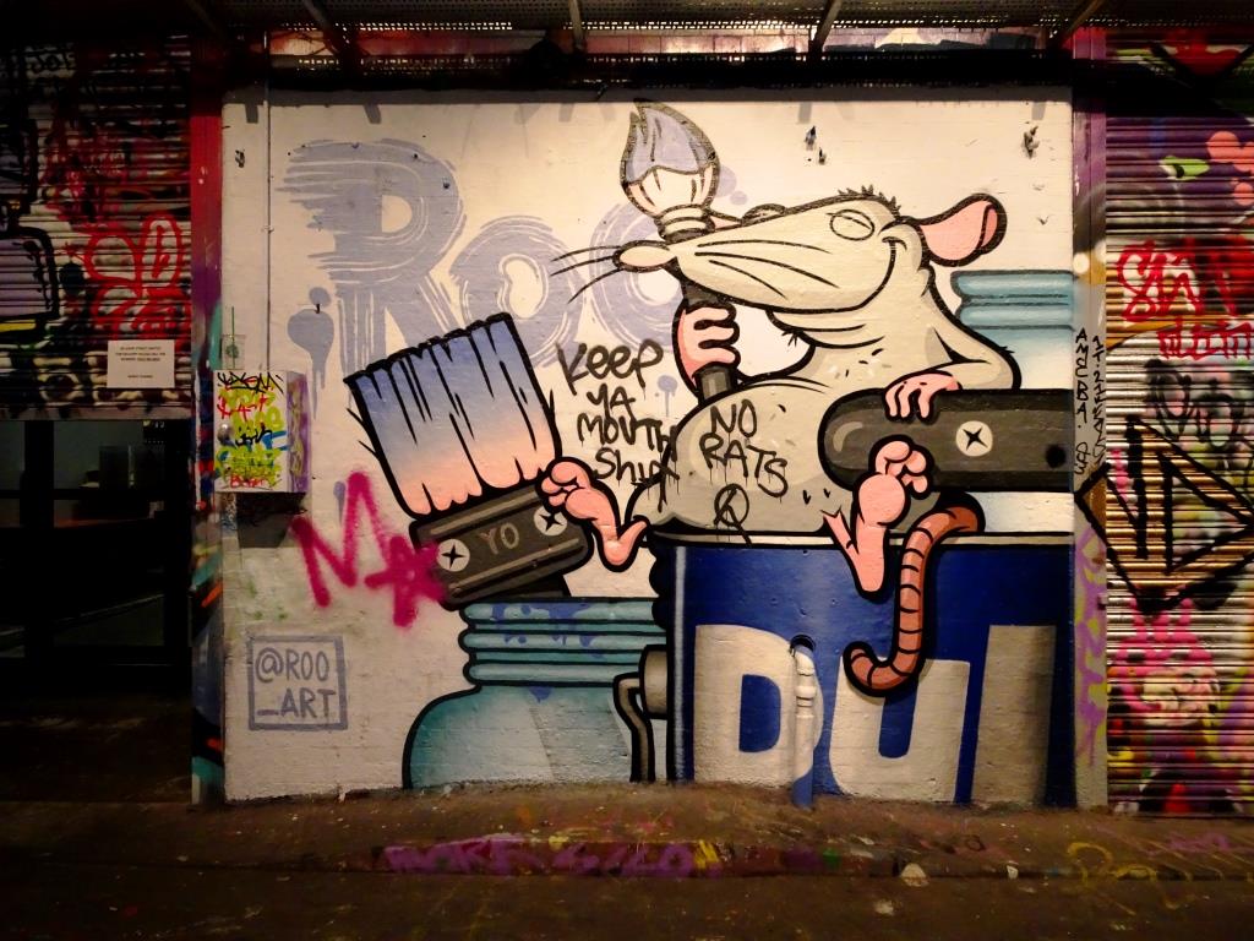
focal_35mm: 24
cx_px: 627
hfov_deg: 71.6
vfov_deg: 56.8
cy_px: 470
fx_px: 869
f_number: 4
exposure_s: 1/30
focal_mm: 4.1
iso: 500
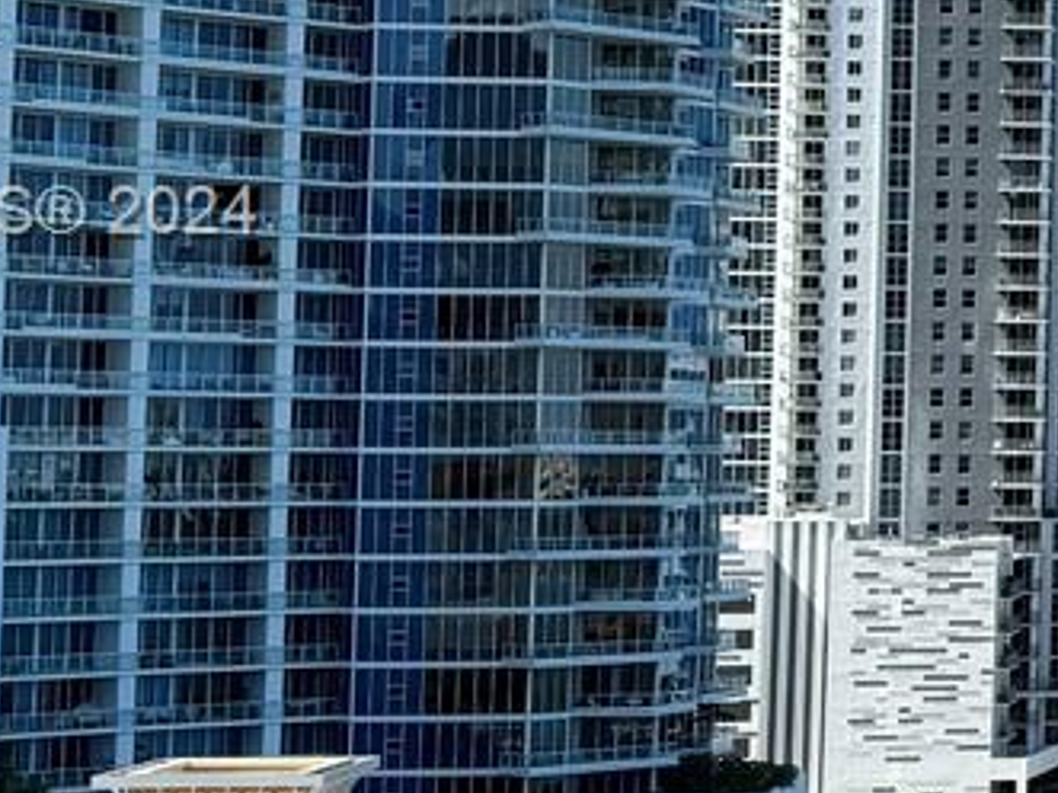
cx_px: 1793
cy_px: 217
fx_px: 3544
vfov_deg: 12.7
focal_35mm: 116
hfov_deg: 15.1
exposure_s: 1/4608
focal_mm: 6.76
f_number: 1.78
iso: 80
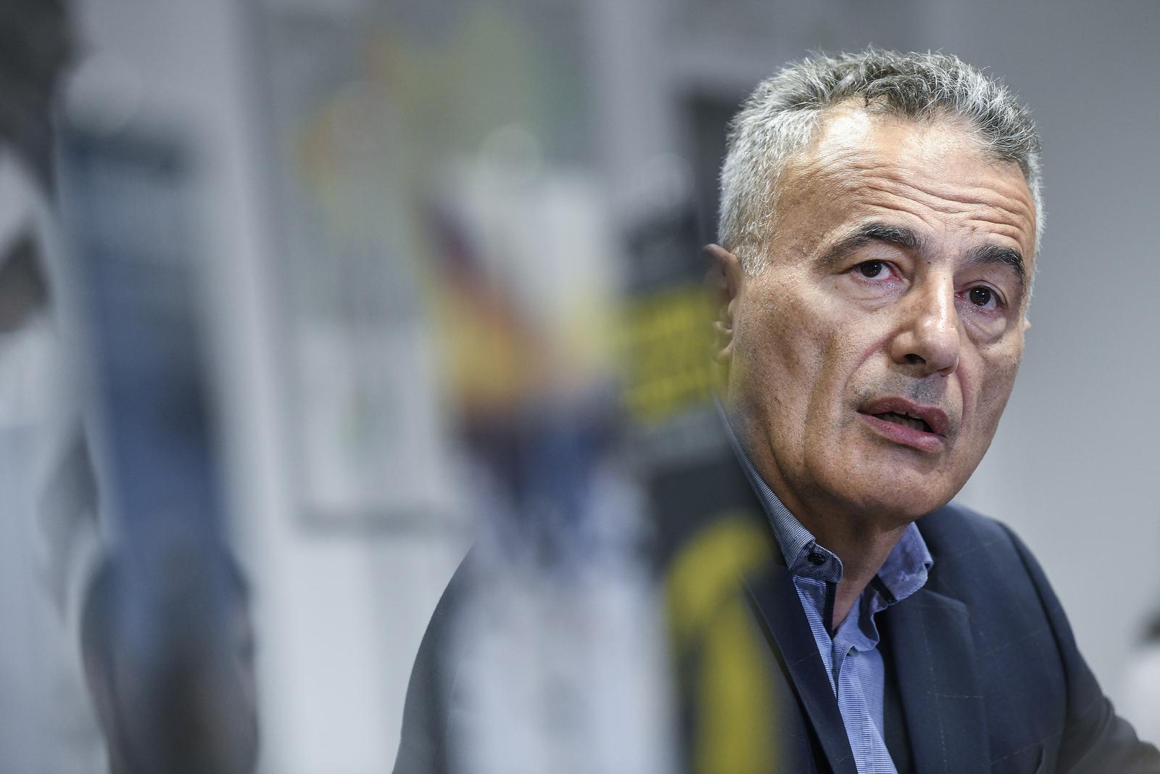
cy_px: 387
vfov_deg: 6.9
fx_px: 6445
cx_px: 580
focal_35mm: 200
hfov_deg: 10.3
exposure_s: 1/160
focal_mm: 200
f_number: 4
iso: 2500
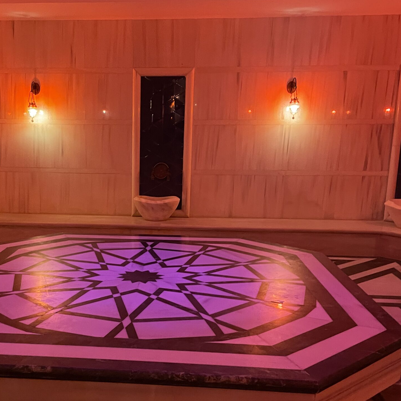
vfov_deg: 40.7
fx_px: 537
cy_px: 245
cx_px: 136
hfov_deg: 40.5
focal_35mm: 41
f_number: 1.6
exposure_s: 1/25
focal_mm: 4.2
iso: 500
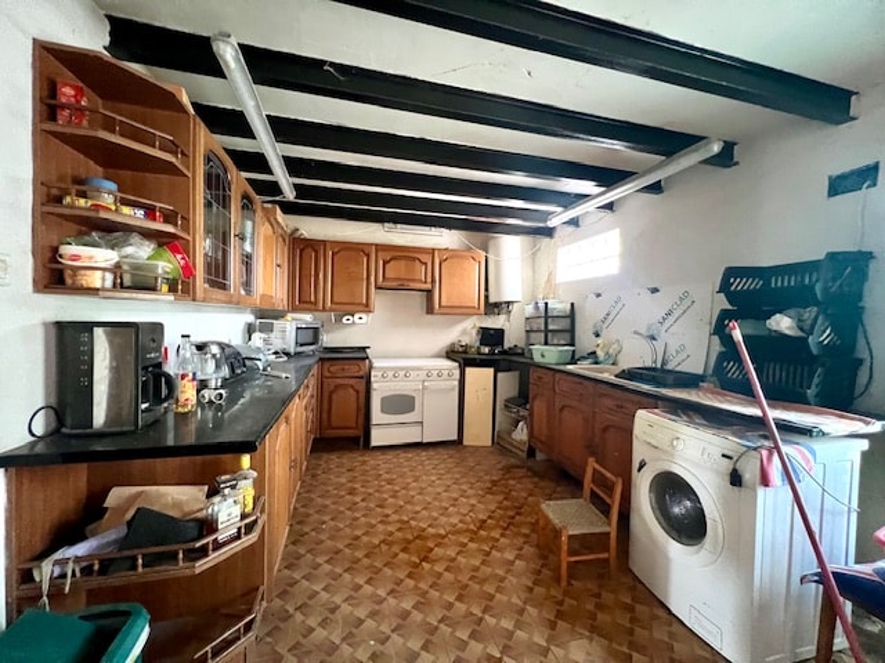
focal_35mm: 13
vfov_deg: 89.9
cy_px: 332
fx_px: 332
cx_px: 442
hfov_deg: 106.2
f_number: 1.8
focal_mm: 1.57
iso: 800
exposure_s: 1/34
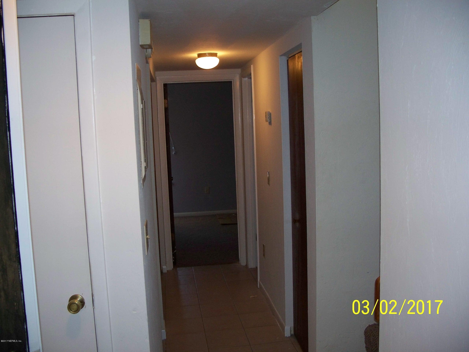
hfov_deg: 50.1
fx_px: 501
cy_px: 176
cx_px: 234
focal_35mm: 37
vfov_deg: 38.7
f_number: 2.8
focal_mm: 7.8
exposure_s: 1/60
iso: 200
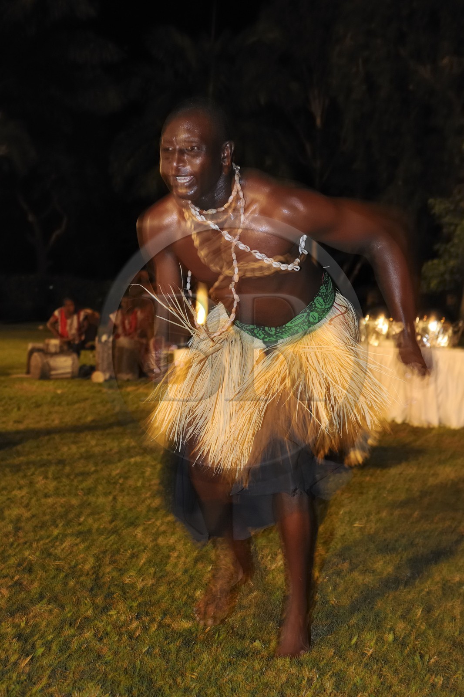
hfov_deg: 29.9
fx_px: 870
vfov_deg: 43.6
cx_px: 232
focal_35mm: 45
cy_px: 348
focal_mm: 45
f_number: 4
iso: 1600
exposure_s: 1/6
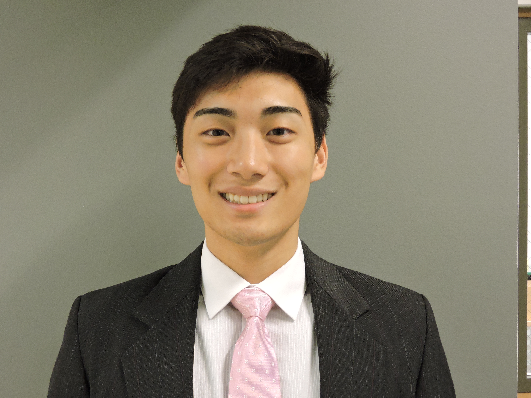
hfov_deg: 38.2
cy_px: 199
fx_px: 767
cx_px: 266
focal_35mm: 50
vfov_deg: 29.1
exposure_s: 1/10
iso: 400
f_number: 4
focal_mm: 9
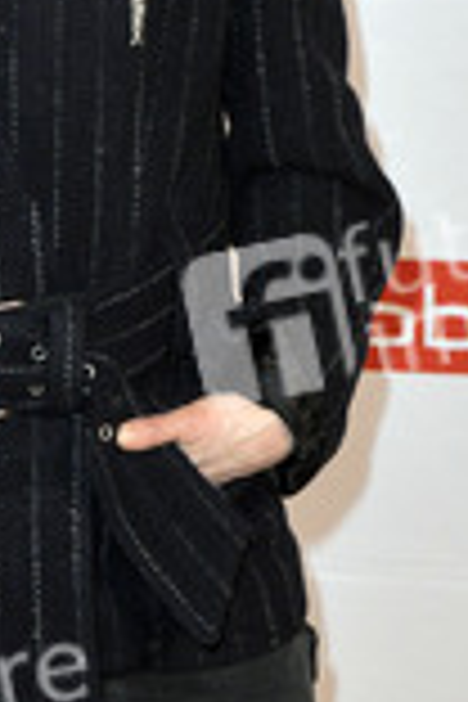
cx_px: 4
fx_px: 3100
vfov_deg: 12.8
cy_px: 76
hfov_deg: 8.6
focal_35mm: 159
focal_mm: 62
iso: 2500
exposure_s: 1/200
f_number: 6.3
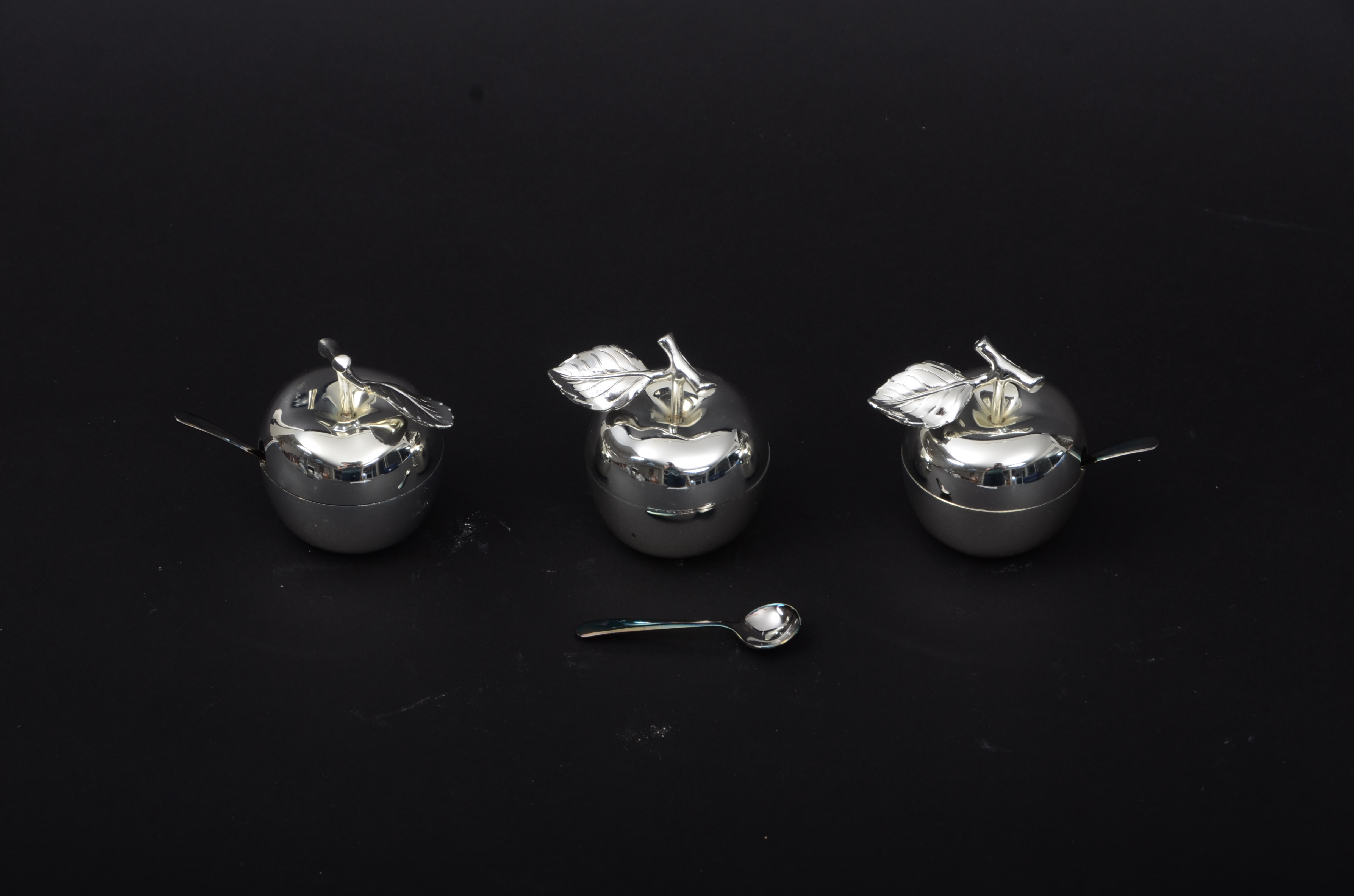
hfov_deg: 19.5
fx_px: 3941
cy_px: 448
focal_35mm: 105
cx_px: 677
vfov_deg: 13.0
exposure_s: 1/250
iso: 100
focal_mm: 70
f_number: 14
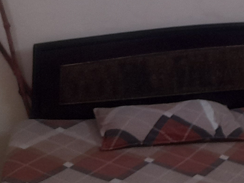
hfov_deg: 18.7
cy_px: -93
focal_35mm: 96
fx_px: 677
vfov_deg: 14.4
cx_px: 332
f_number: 2
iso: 200
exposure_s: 1/60
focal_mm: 4.6
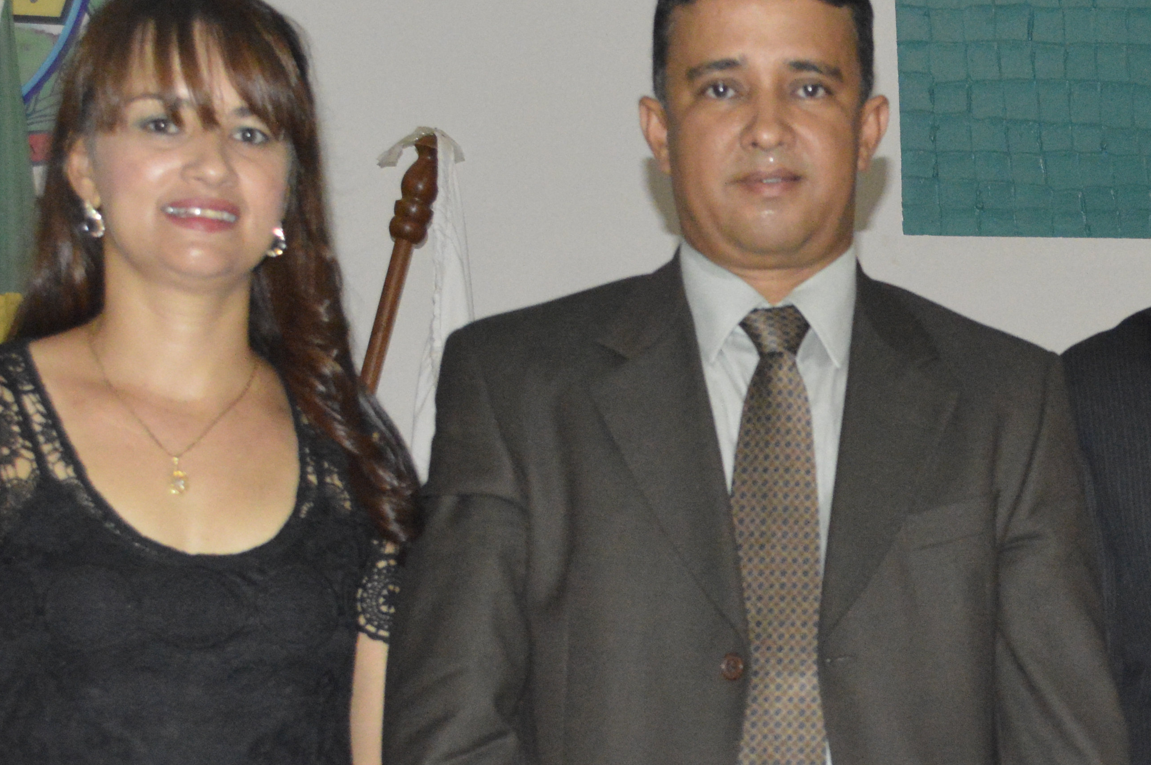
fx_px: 2907
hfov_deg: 22.0
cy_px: 628
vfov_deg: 14.9
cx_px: 988
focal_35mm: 91
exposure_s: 1/60
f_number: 4.2
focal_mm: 26
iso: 3200
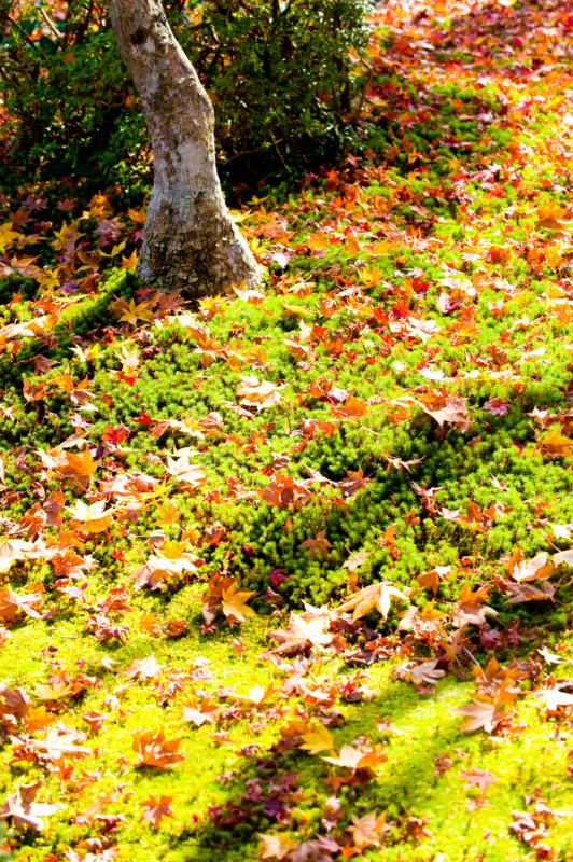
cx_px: 286
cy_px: 431
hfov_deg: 15.9
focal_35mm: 86
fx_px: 2057
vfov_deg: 23.7
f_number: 8
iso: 200
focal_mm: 86
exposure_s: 1/80
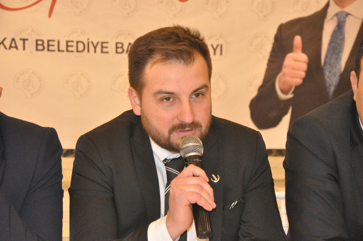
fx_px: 1133
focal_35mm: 112
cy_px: 120
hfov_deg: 18.2
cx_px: 182
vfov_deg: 12.1
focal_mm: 75
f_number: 5.6
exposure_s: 1/60
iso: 3200
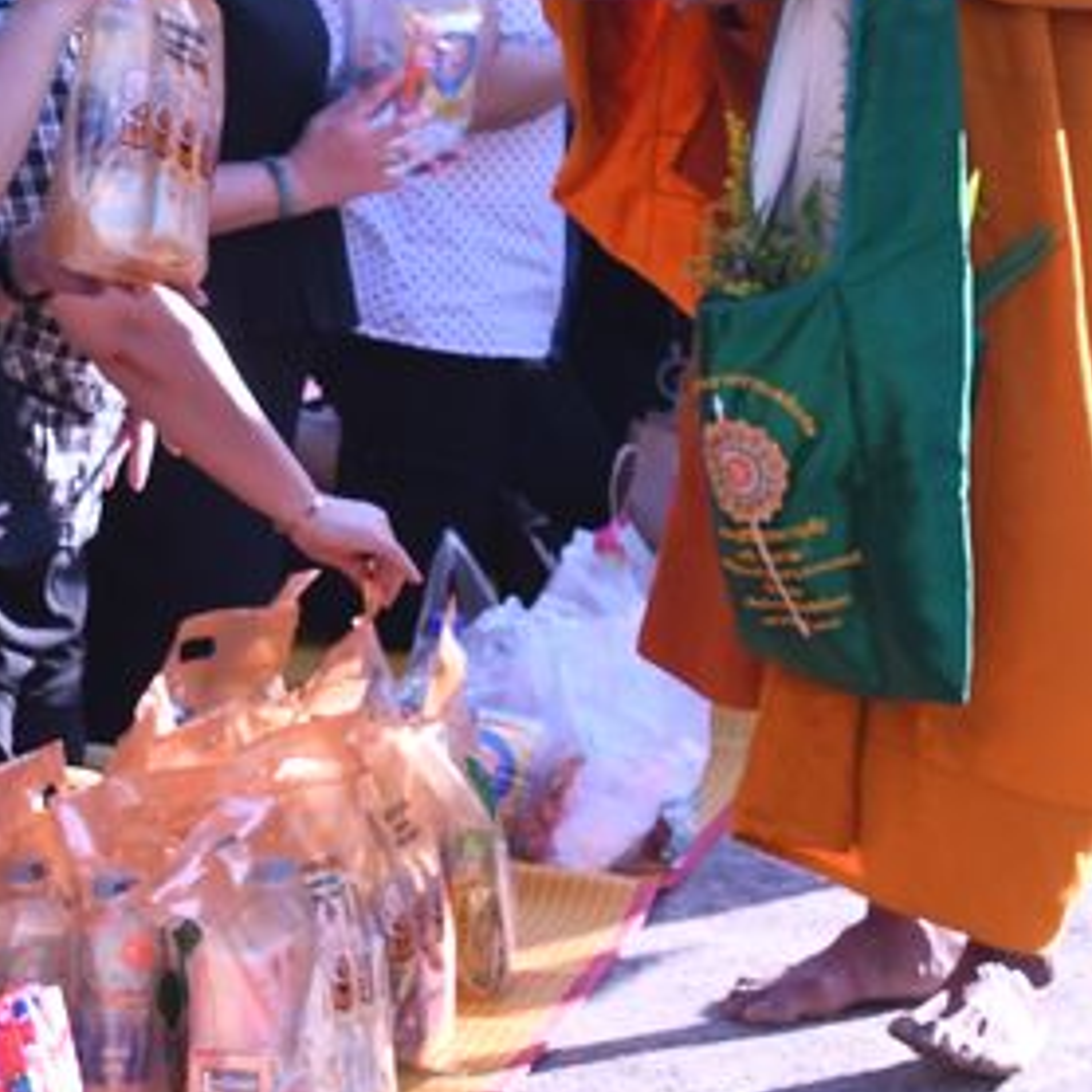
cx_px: 153
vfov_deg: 9.2
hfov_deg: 9.3
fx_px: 6710
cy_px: -37
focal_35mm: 188
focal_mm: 40
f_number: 10
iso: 1250
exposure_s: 1/400
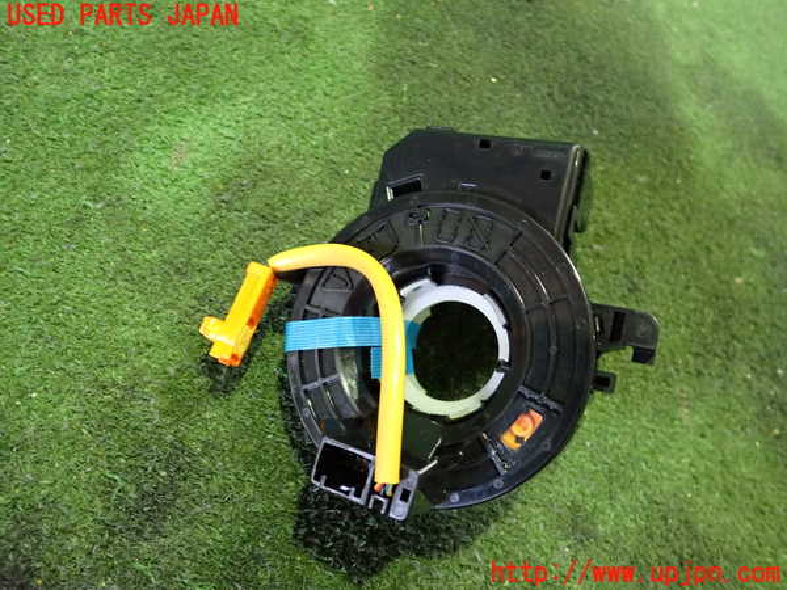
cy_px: 295
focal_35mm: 30
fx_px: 682
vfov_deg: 46.8
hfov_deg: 60.0
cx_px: 394
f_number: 2.3
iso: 800
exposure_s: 1/30
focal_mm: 5.4
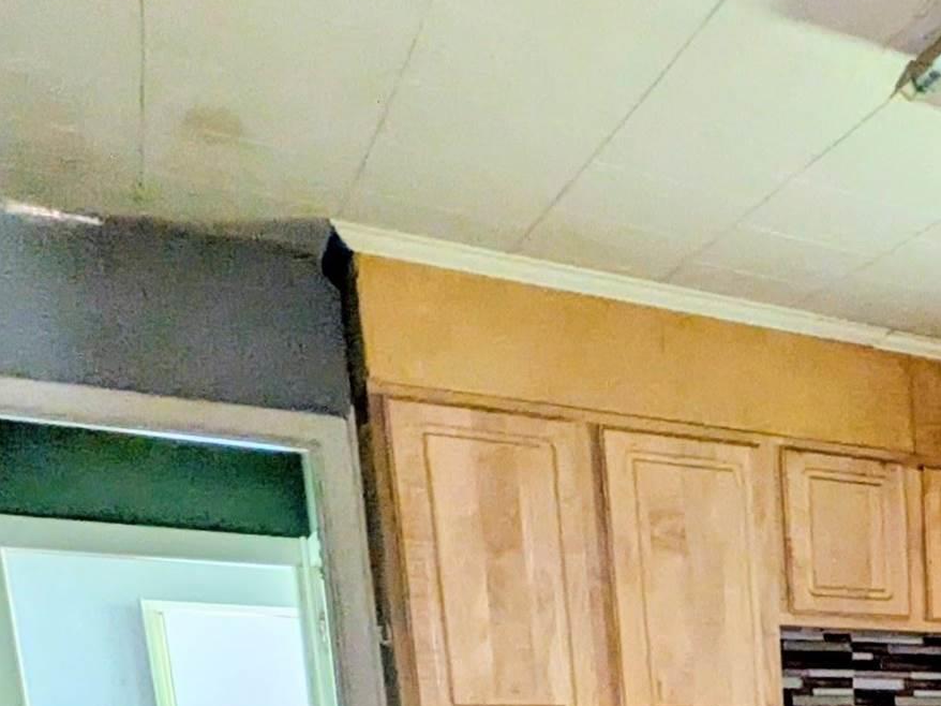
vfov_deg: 25.0
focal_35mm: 49
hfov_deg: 30.4
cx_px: 1234
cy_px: 961
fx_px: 1332
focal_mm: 1.85
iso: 174
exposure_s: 1/30.3
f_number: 2.2
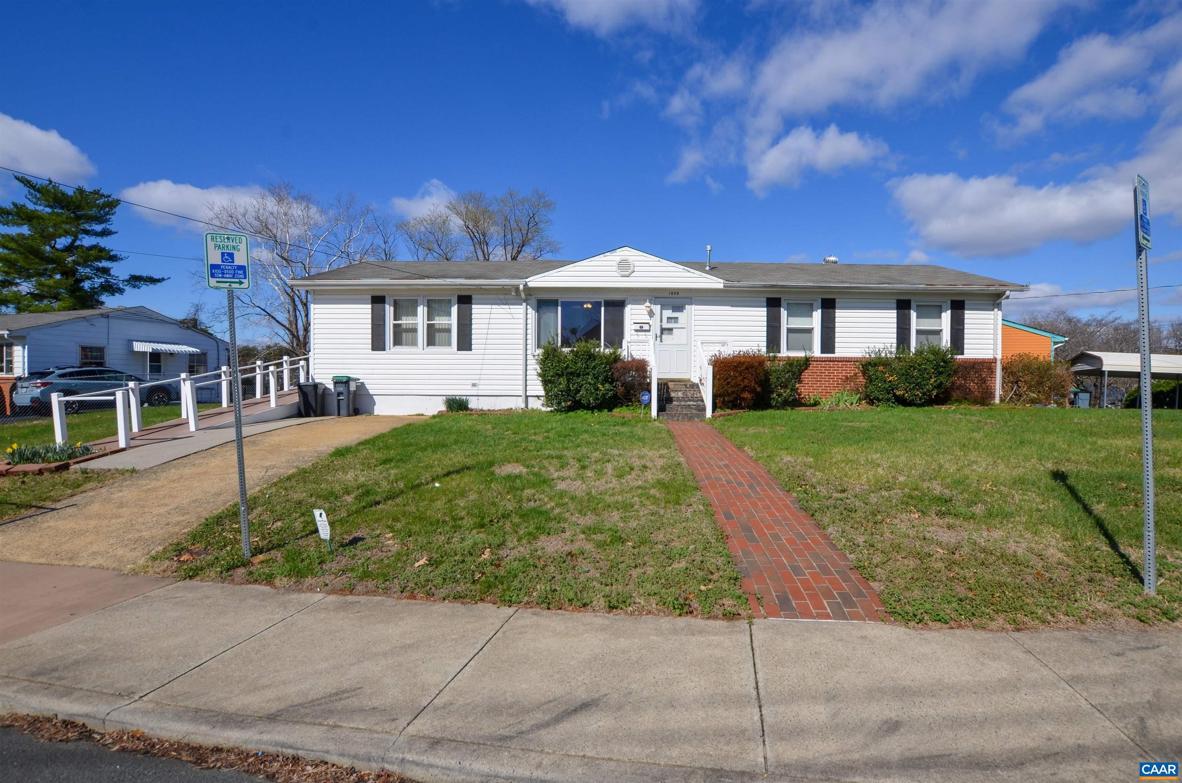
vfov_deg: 71.8
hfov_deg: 95.1
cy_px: 392
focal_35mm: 16
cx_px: 591
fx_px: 541
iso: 100
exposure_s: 1/320
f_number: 9
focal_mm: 11
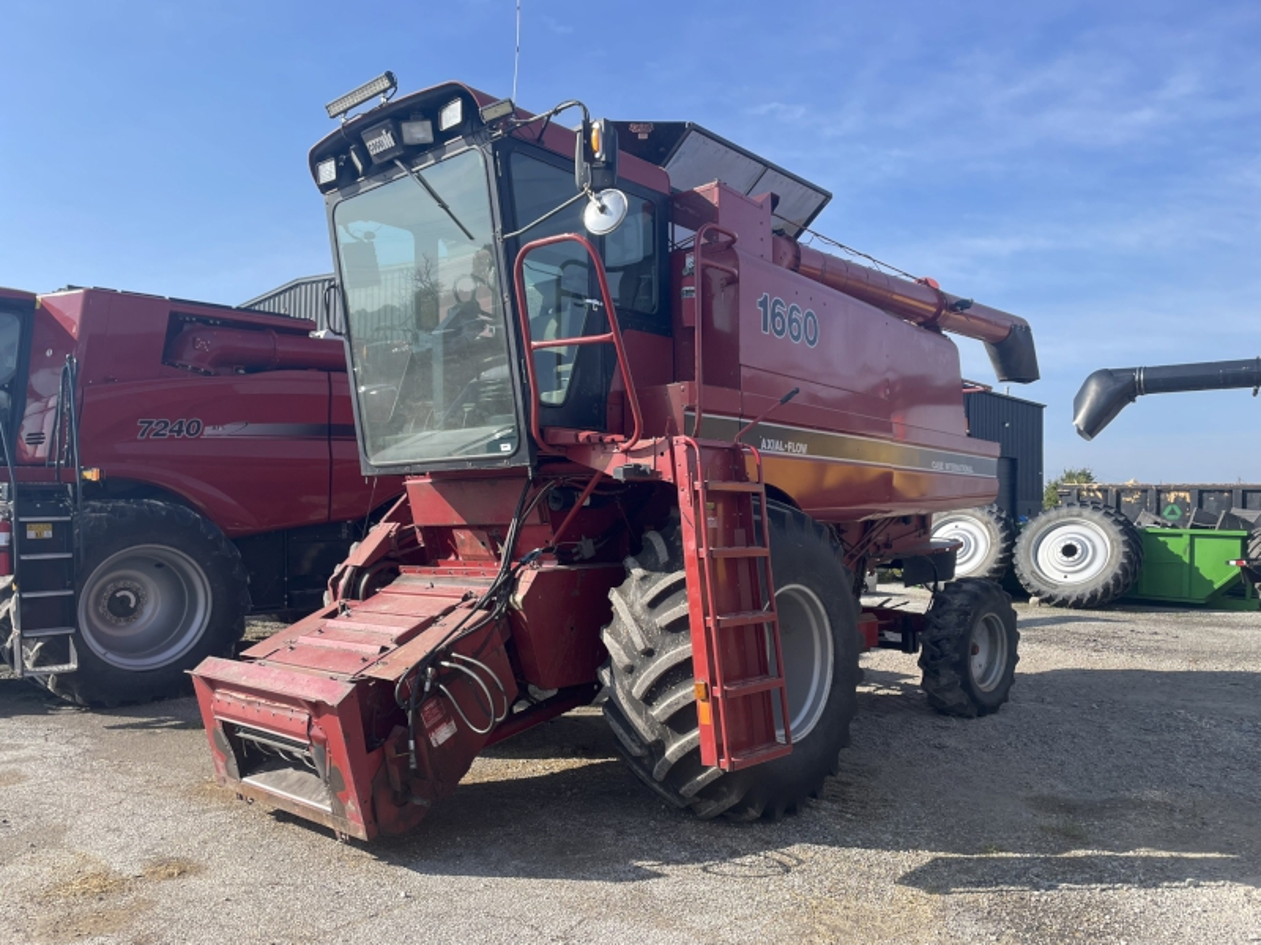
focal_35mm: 26
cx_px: 630
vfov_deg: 53.1
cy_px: 472
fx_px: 947
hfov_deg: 67.3
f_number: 1.6
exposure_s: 1/2132
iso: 32
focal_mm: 4.2
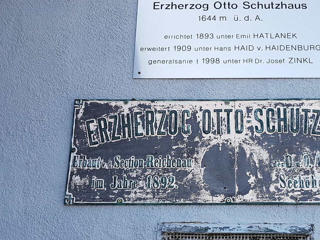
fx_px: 388
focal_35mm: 42
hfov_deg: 43.6
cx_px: 232
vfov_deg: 34.1
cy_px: 155
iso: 50
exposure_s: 1/830
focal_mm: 4.2
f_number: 1.7
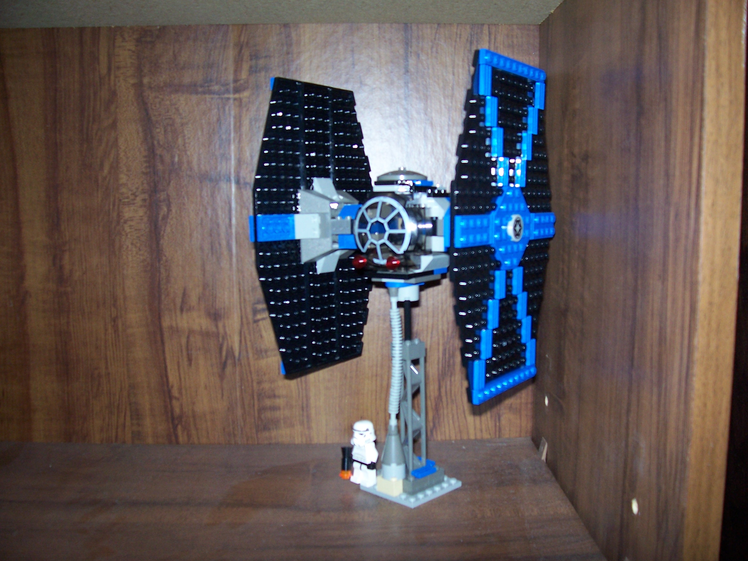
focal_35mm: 34
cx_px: 374
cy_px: 280
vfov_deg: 41.8
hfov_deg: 54.0
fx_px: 735
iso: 125
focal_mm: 5.6
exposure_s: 1/60
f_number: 2.7
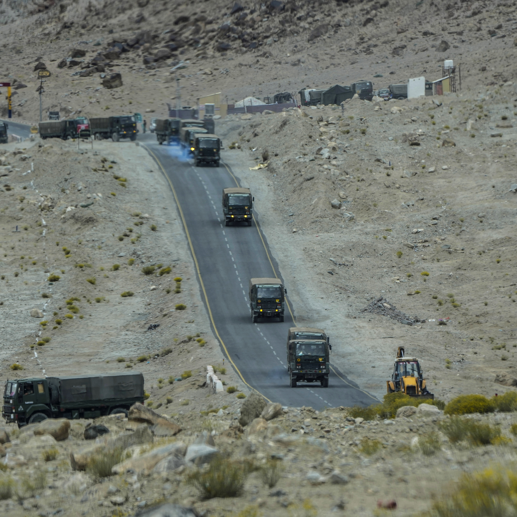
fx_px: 6337
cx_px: 289
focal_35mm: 375
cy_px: 258
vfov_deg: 4.7
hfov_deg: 4.7
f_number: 7.1
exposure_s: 1/800
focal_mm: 294
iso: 320
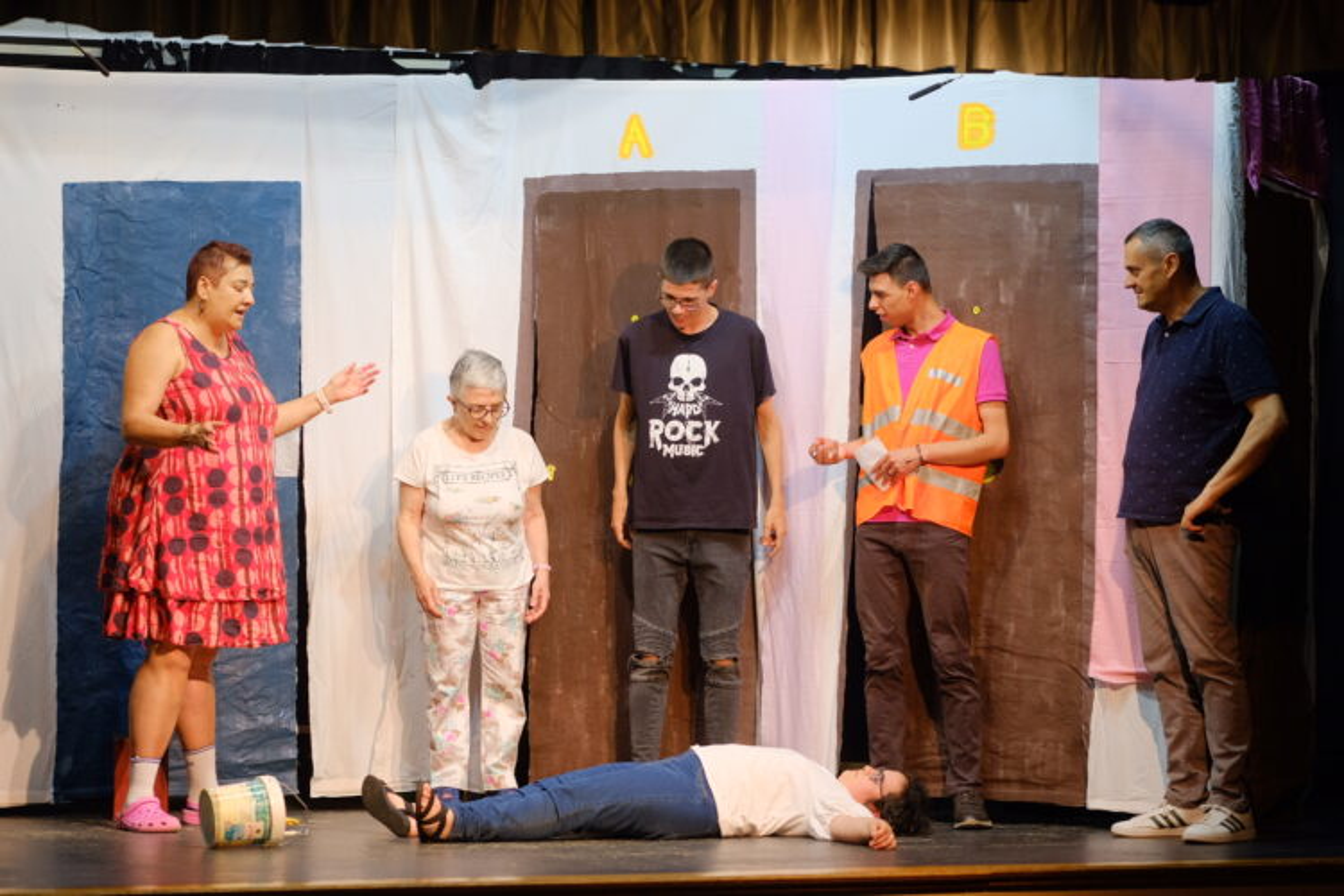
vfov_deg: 10.2
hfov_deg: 15.2
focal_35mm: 135
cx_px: 672
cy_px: 448
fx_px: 5040
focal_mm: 90
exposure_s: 1/180
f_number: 2
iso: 400
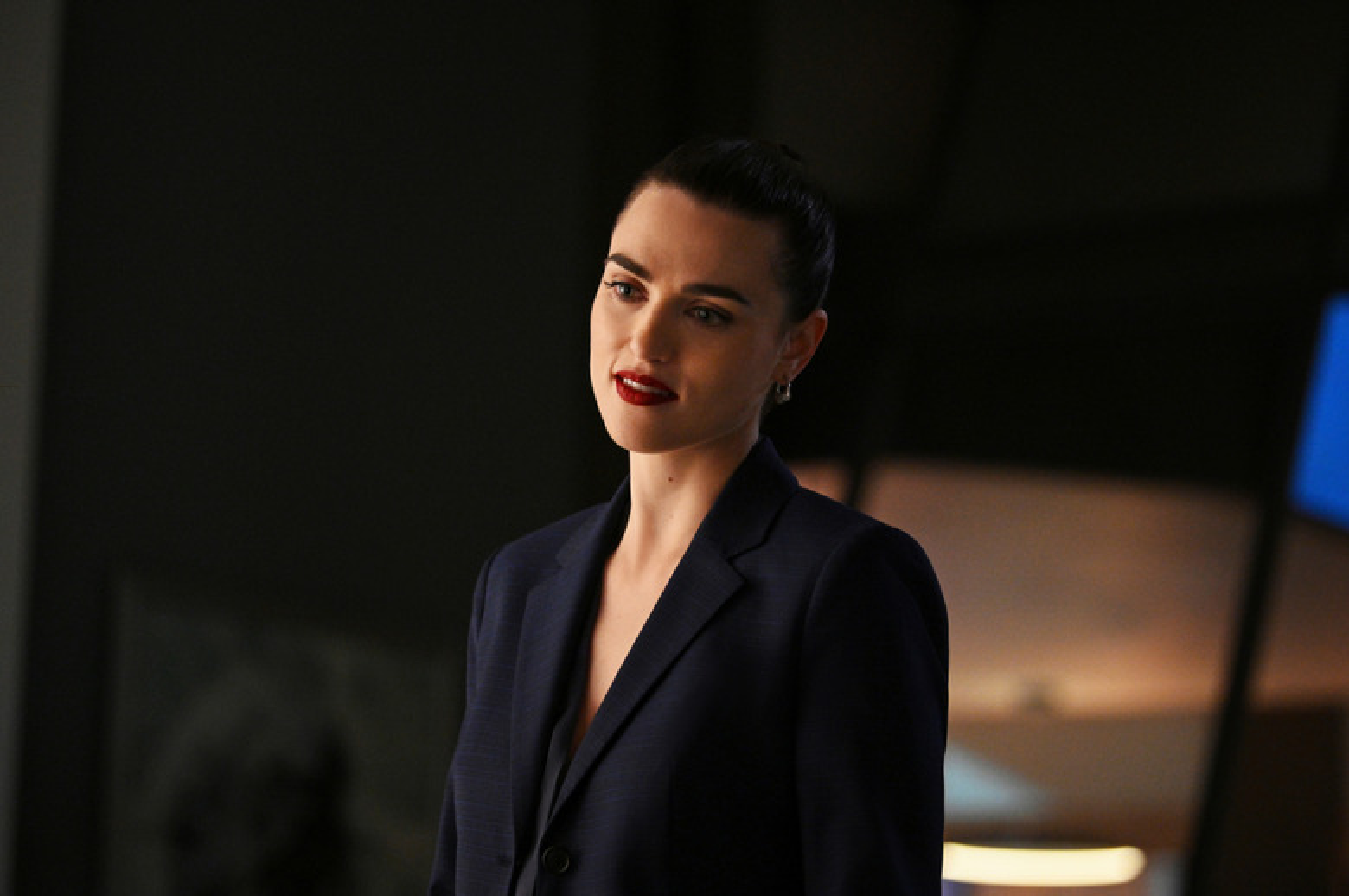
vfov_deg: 13.7
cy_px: 448
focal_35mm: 100
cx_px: 674
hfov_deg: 20.4
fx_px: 3743
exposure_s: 1/125
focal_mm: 100
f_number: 2.8
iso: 6400
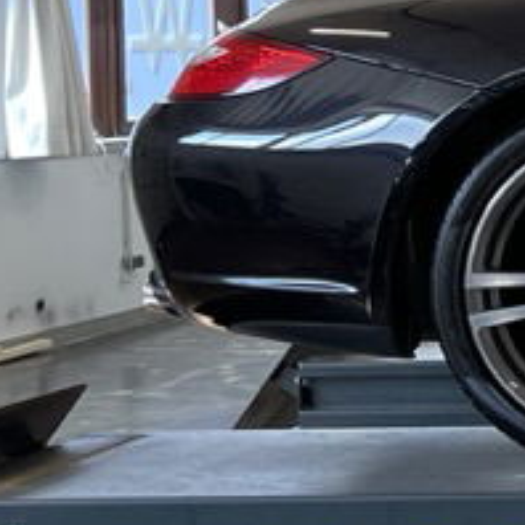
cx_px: 1299
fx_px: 2042
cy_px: 178
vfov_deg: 14.6
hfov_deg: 11.7
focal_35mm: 119
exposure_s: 1/100
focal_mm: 4.2
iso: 64
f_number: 1.6
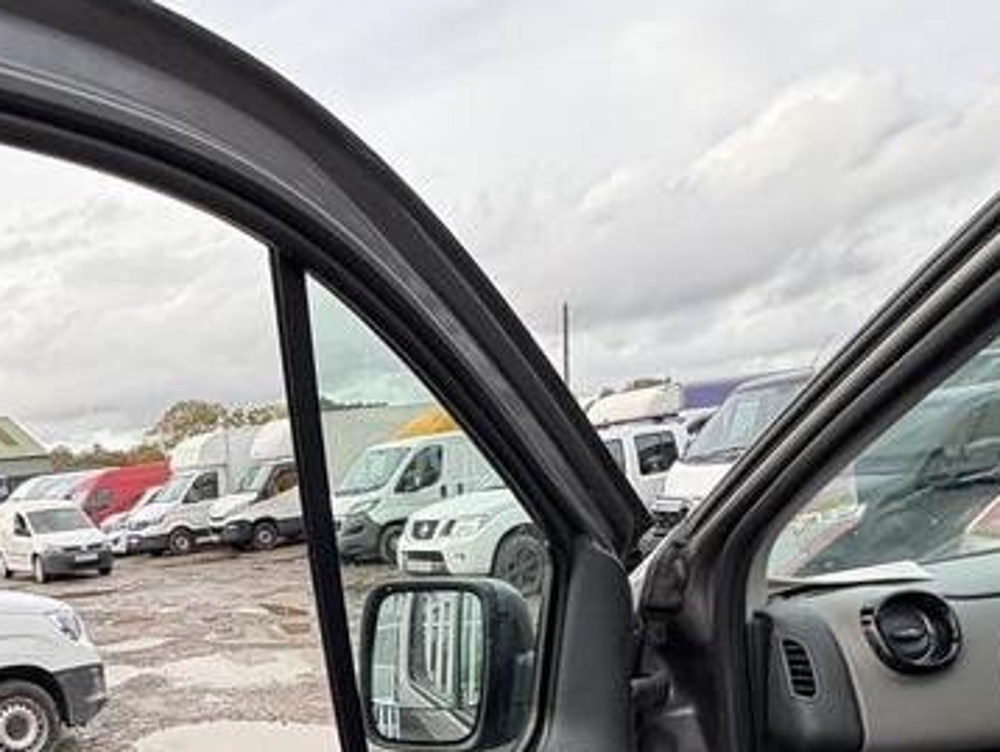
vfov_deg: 34.0
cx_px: 232
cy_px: 869
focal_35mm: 35
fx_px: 1012
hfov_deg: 50.1
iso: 80
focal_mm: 2.22
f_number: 2.2
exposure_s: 1/99
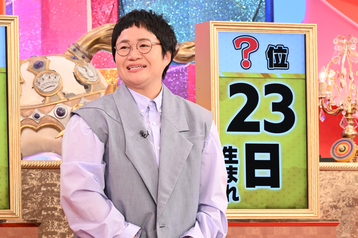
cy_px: 119
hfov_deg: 6.9
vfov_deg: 4.6
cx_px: 179
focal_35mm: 300
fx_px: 2982
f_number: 7.1
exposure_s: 1/160
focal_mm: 200
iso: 2500
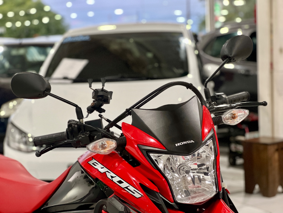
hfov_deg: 25.3
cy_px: 106
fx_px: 630
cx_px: 142
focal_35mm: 77
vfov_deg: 19.1
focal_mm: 9
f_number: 2.8
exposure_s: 1/40
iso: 400
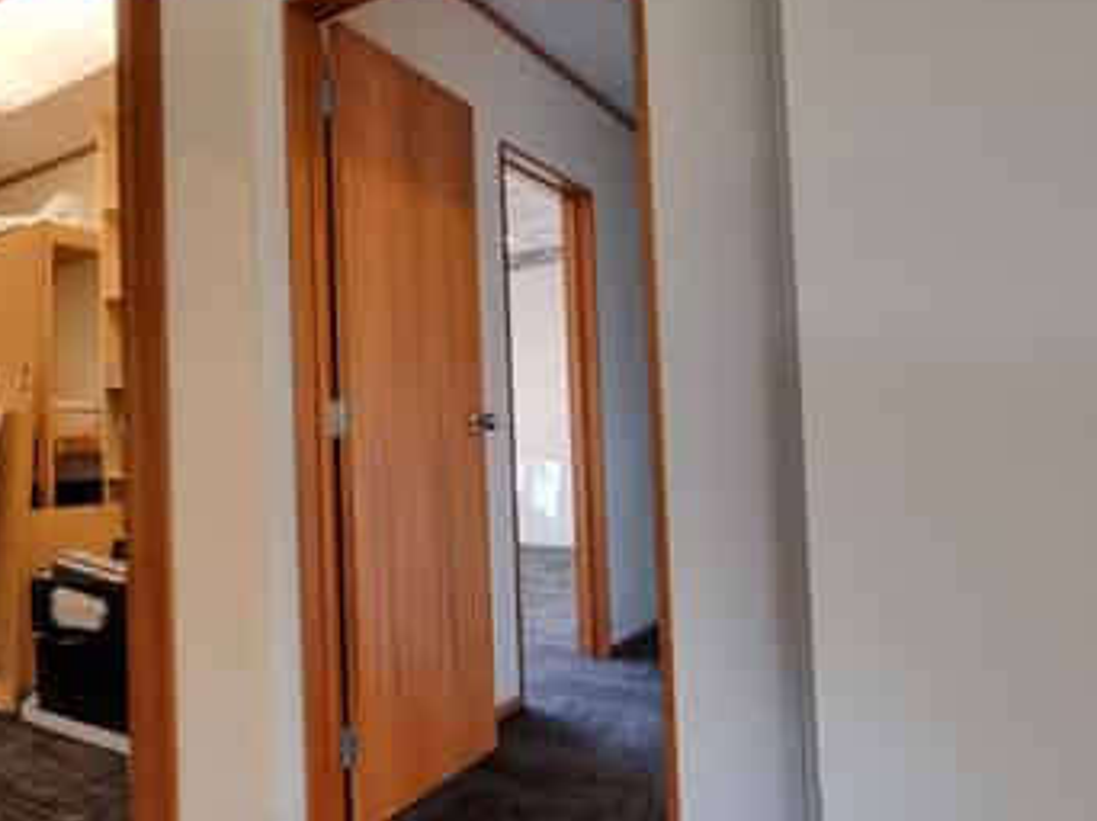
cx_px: 215
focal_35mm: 25
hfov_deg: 63.3
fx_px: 792
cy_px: 435
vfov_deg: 54.8
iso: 160
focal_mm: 2.2
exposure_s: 1/50
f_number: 2.2
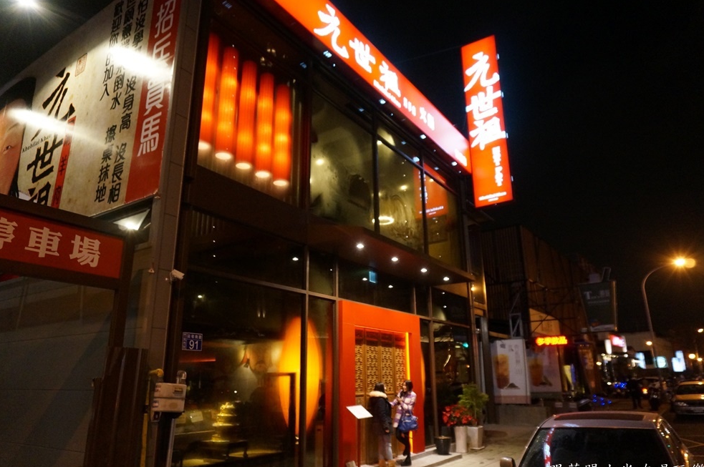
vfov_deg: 51.2
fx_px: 488
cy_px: 239
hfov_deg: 71.6
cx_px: 362
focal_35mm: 25
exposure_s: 1/60
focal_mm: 16
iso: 2500
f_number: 4
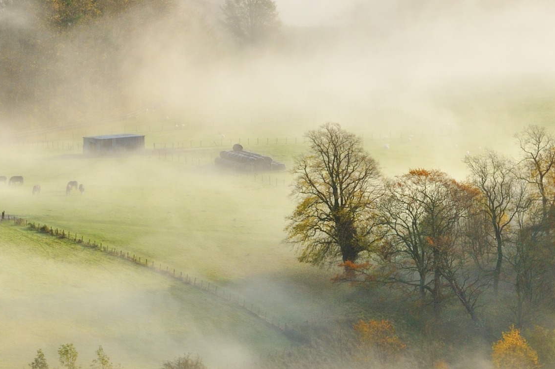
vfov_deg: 4.5
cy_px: 253
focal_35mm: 306
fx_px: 4712
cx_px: 246
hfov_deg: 6.7
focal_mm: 90
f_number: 8
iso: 320
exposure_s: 1/200
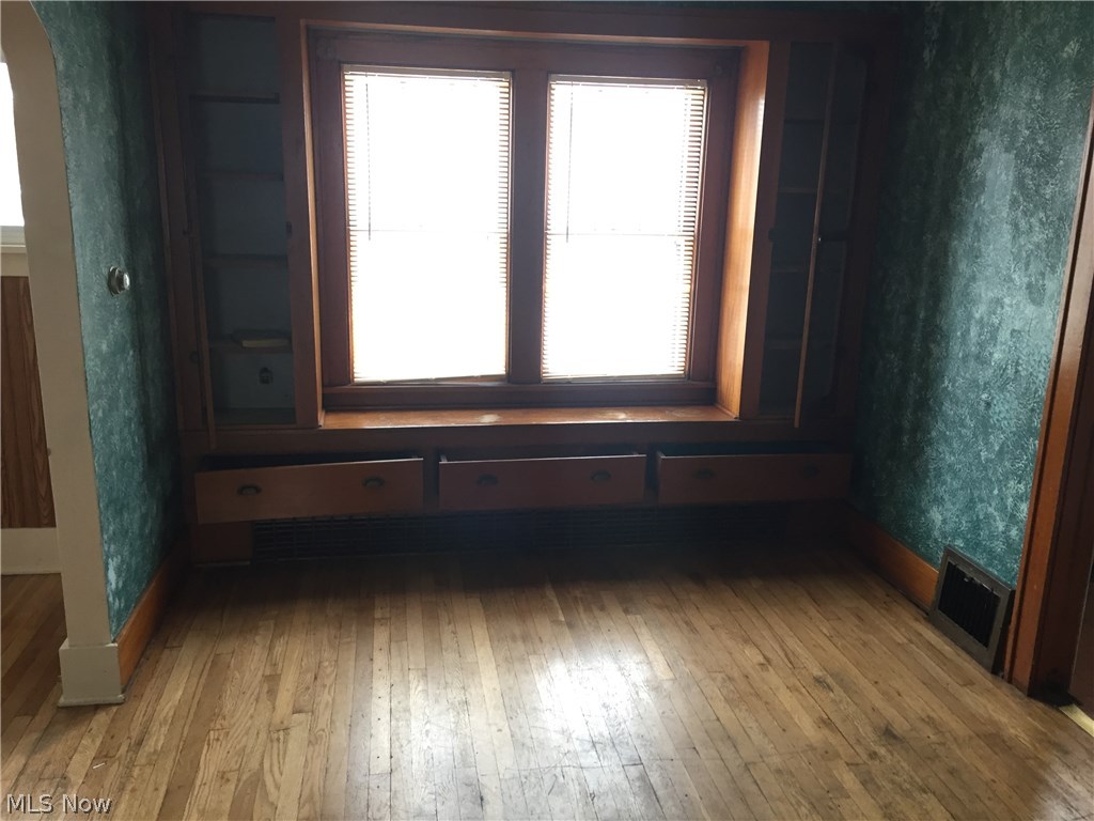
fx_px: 917
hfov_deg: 61.7
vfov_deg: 48.2
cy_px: 410
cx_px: 547
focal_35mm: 29
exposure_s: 1/30
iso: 100
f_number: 2.2
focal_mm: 4.15
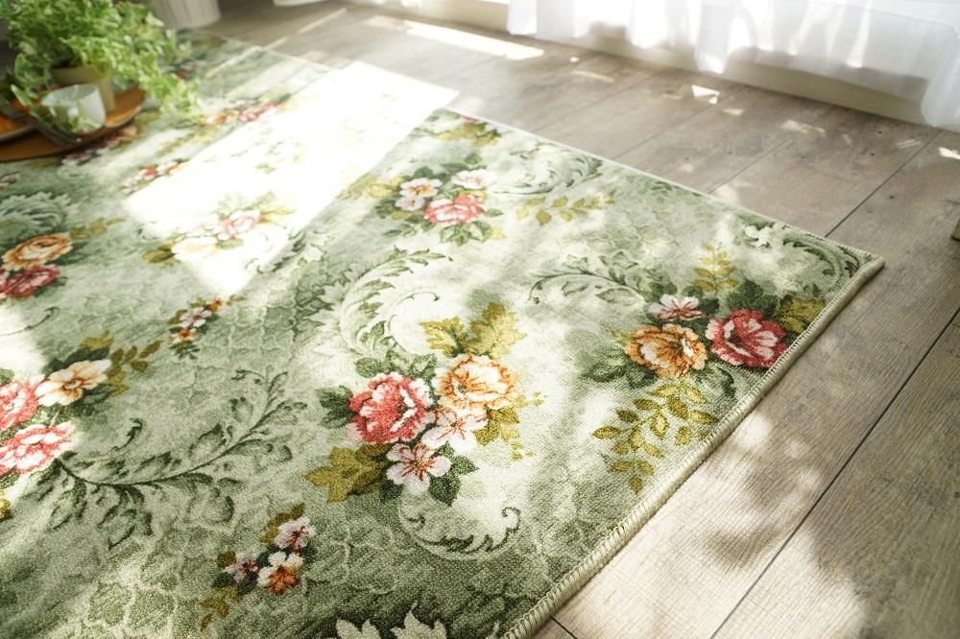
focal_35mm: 24
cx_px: 480
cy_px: 320
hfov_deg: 73.8
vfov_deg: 53.1
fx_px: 640
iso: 500
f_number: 3.5
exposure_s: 1/250
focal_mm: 16
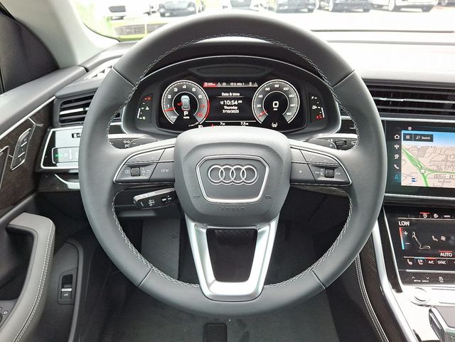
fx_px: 329
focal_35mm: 25
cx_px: 228
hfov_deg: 69.4
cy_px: 171
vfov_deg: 54.9
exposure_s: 1/120
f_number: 1.8
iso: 63
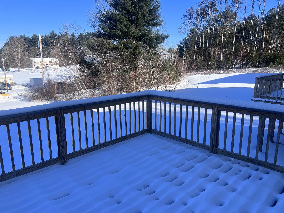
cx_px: 142
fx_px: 213
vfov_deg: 53.1
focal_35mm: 26
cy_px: 106
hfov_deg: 67.3
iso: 50
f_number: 1.5
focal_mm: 5.7
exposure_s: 1/2915
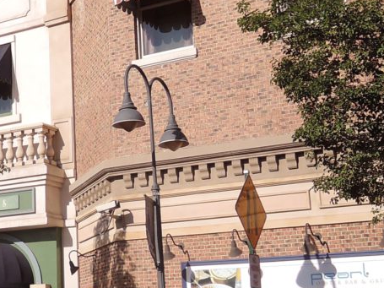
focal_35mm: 81
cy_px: 133
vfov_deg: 18.2
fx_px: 898
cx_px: -79
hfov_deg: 22.2
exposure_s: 1/2000
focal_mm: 5.1
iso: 80
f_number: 2.2
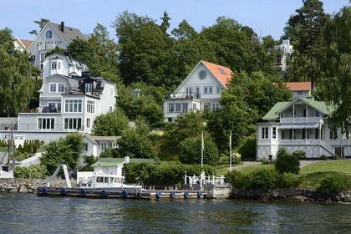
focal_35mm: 85
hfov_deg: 23.9
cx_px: 176
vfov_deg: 16.1
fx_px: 829
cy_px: 117
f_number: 10
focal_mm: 85
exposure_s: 1/400
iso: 200
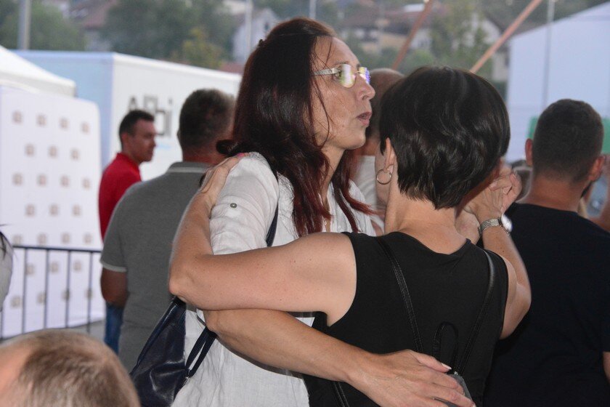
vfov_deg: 12.2
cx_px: 305
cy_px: 204
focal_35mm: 112
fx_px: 1898
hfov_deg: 18.3
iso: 6400
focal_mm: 112
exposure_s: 1/60
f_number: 8
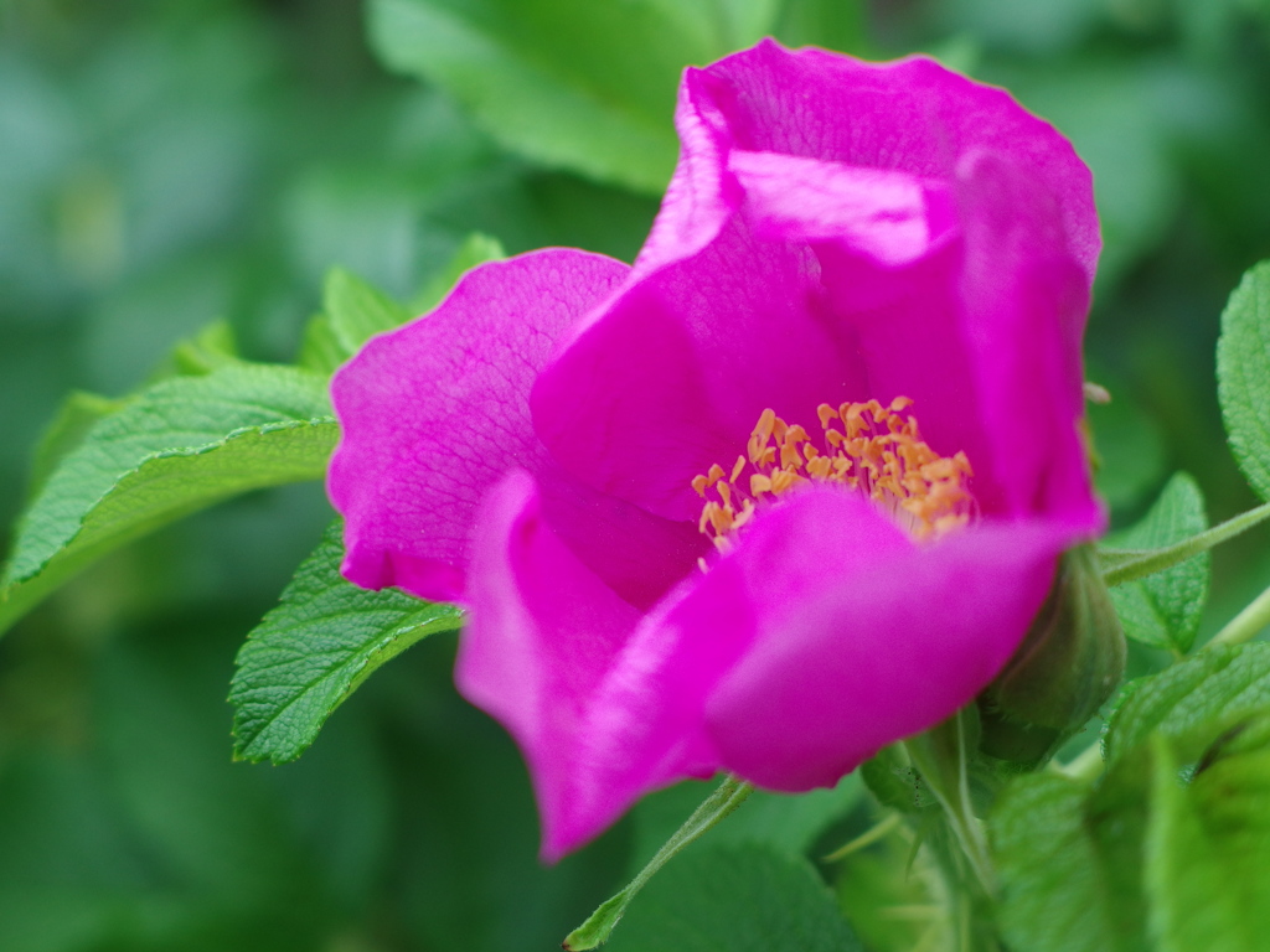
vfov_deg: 13.2
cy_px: 476
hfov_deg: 17.6
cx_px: 635
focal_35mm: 112
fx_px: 4109
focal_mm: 24
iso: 100
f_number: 2.5
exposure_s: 1/400
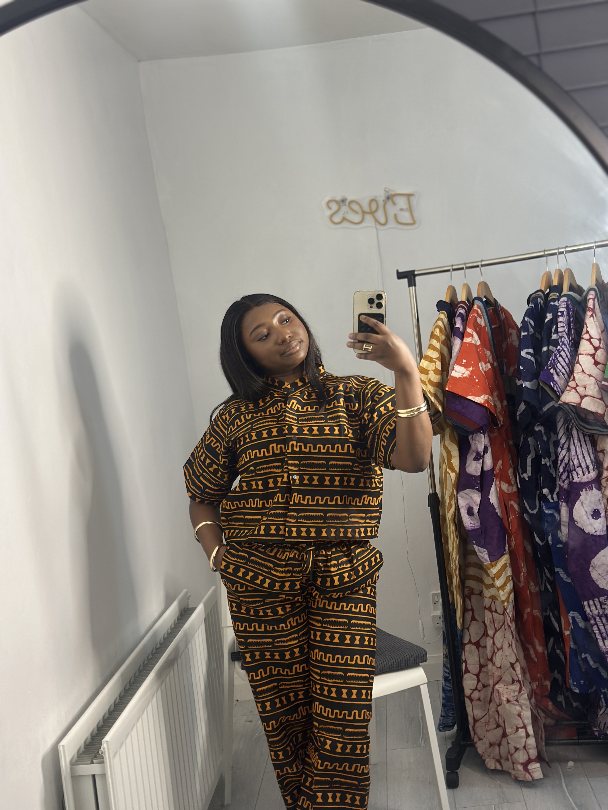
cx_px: 304
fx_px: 1124
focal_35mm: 48
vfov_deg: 39.7
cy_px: 405
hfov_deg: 30.3
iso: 160
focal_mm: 6.86
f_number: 1.78
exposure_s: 1/100
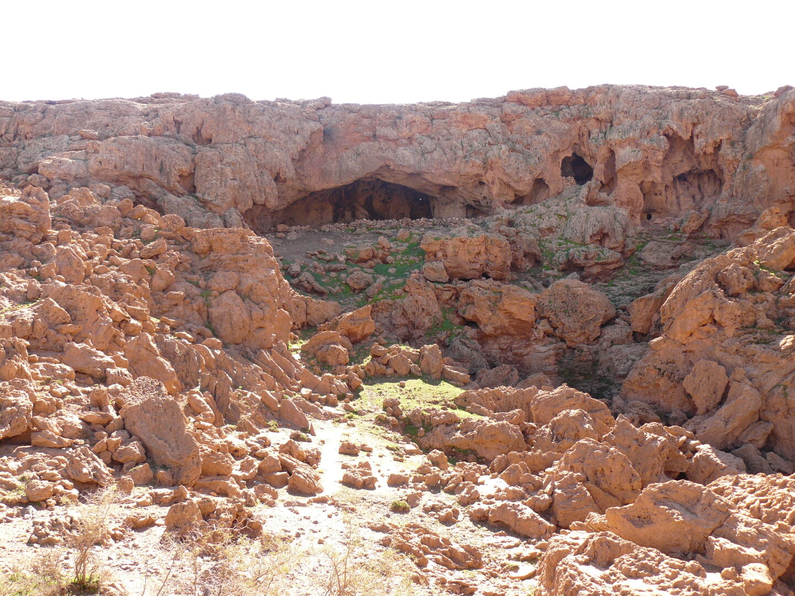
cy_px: 298
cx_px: 398
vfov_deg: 39.7
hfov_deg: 51.4
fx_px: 827
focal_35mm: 36
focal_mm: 6
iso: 100
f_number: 4
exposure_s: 1/100
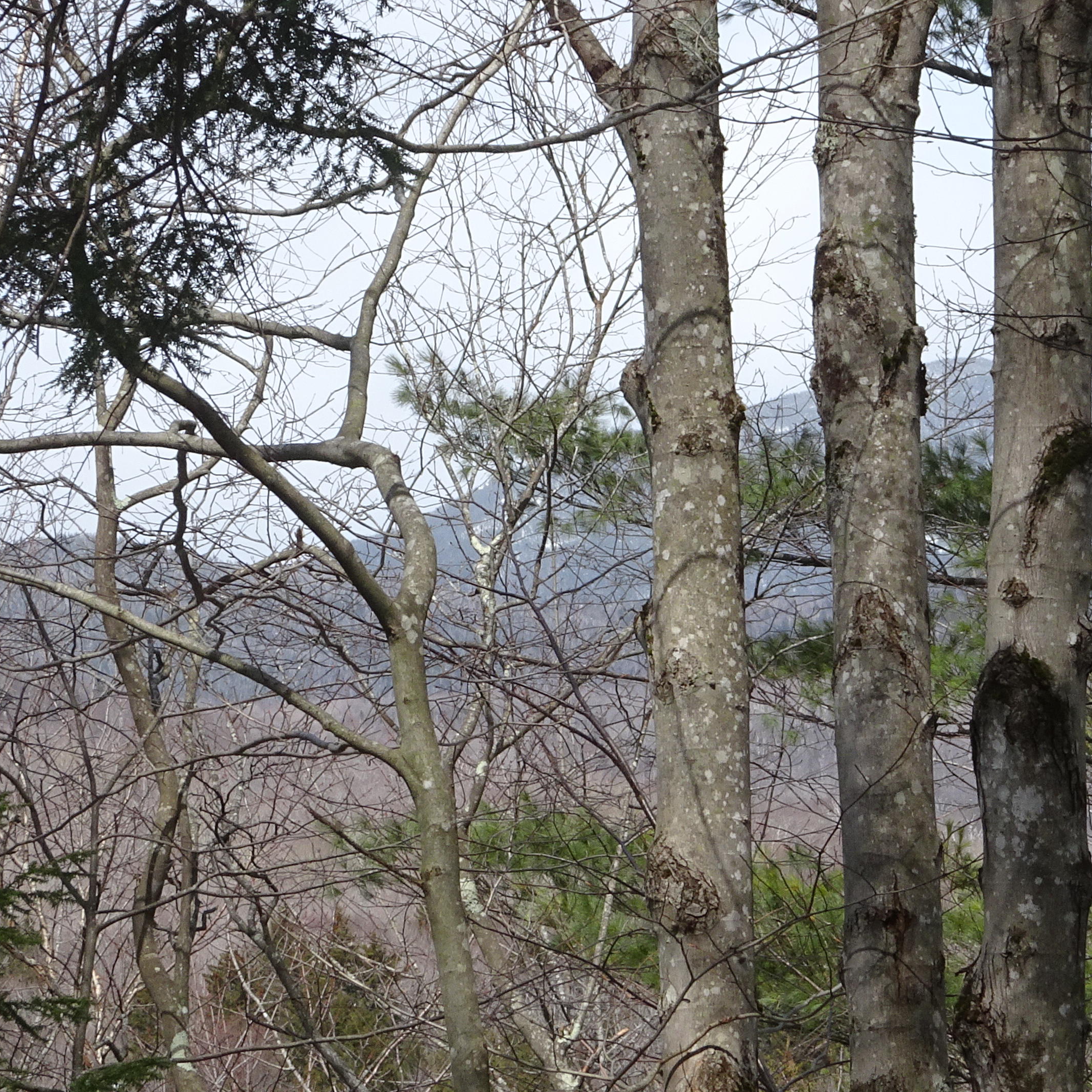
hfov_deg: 9.6
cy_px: 451
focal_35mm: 182
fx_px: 6496
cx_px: 442
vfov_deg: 9.6
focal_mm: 15.45
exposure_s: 1/400
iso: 80
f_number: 5
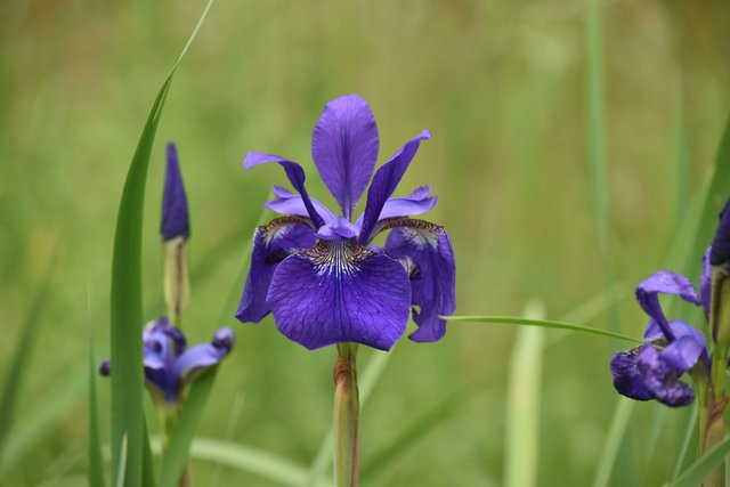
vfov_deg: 4.0
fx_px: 6997
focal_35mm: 345
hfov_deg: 6.0
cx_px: 365
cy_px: 244
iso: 720
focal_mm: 230
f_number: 6.3
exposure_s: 1/400
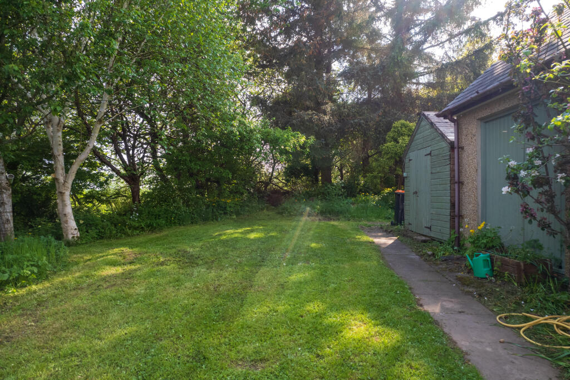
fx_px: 348
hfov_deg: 78.6
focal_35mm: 22
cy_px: 190
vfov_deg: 57.2
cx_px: 285
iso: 120
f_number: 2.8
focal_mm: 8.38
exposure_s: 1/40
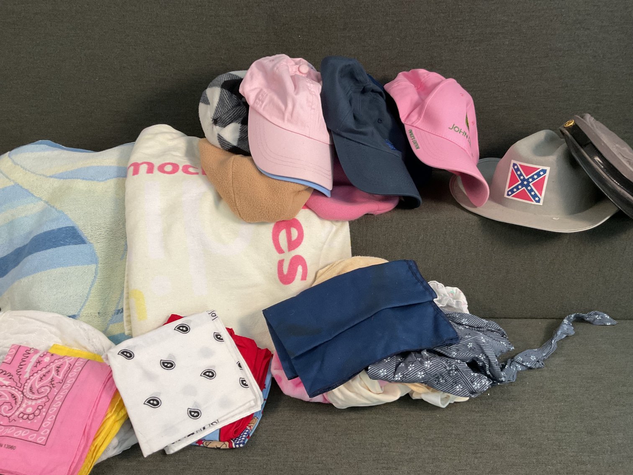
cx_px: 316
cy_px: 238
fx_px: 530
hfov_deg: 61.7
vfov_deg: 48.2
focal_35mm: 29
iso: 100
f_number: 1.8
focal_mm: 3
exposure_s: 1/60
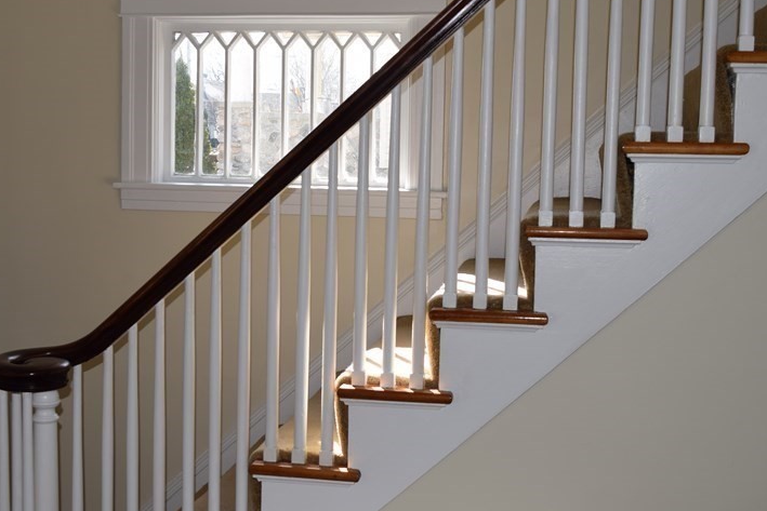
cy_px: 232
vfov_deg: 26.0
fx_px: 1108
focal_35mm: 52
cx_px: 354
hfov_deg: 38.2
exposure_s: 1/125
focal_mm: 24
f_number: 5.6
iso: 125
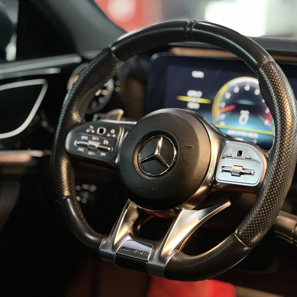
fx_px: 883
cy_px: 149
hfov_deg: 19.1
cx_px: 164
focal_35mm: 91
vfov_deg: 19.1
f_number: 2.8
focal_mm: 9
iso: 1000
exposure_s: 1/15
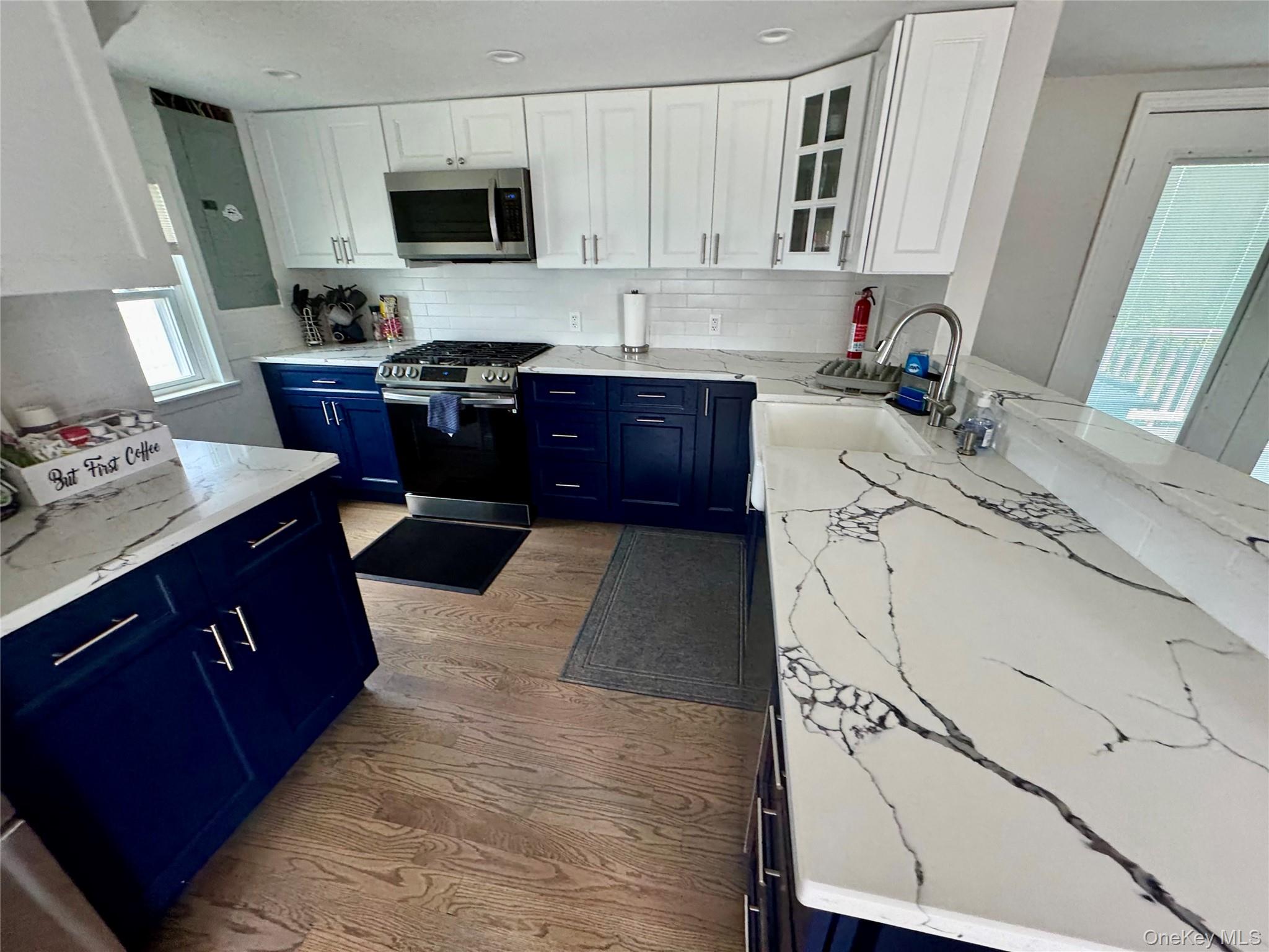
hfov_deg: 102.1
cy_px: 476
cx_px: 634
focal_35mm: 14
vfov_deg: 85.7
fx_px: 513
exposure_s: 1/99
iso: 250
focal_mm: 2.22
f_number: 2.2
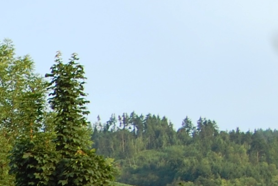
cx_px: -352
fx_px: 1607
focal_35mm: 208
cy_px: 283
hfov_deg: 9.1
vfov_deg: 6.5
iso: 200
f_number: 6.3
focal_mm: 28
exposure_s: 1/160
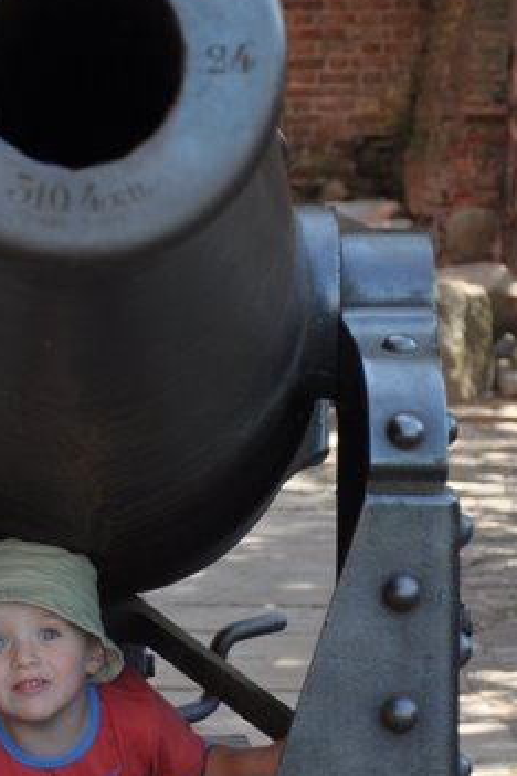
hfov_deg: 5.7
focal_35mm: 239
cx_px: 44
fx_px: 5148
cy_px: 444
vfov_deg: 8.6
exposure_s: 1/250
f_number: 5.6
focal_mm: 70
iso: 400
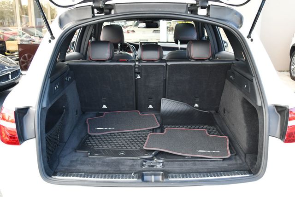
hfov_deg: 53.1
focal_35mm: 36
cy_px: 98
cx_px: 148
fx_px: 295
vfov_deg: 36.9
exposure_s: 1/250
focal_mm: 18
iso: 640
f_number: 3.5
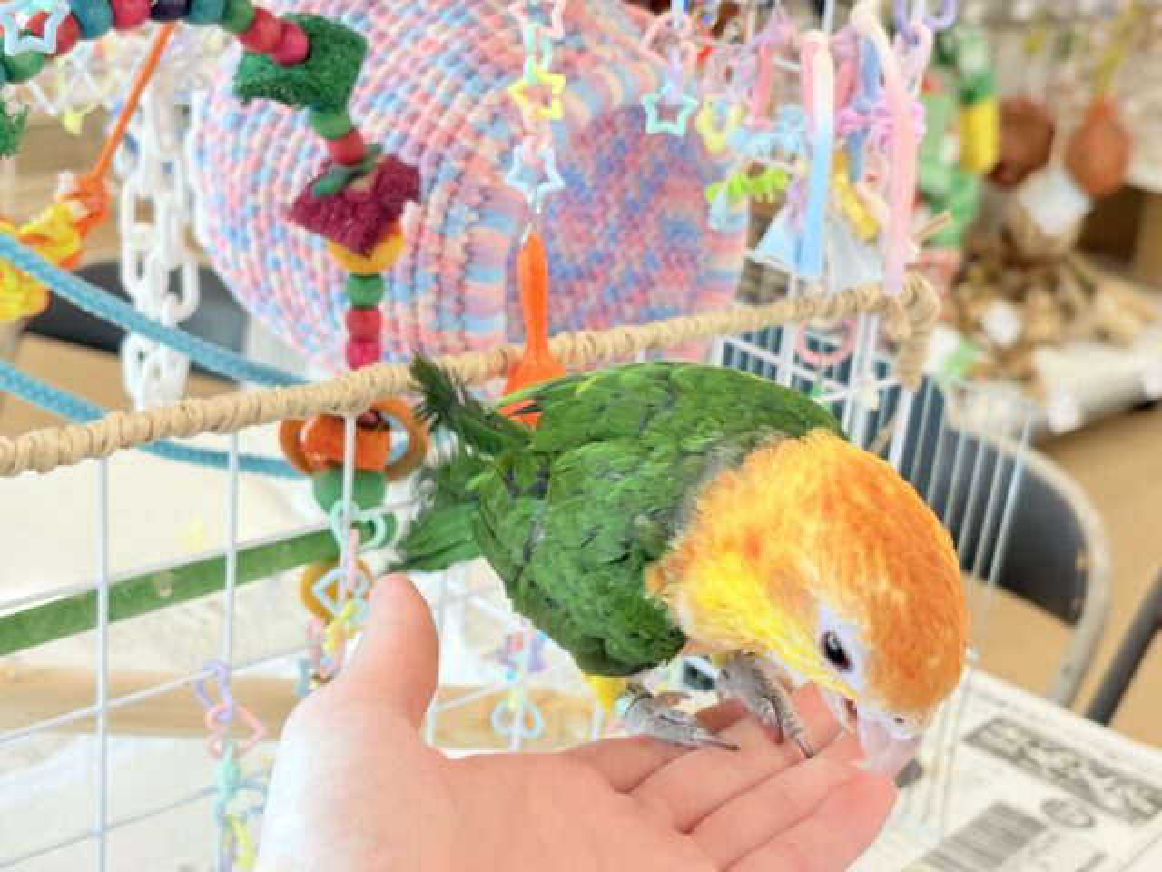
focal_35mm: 52
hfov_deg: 36.8
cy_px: 436
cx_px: 581
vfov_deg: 28.0
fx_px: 1746
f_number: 1.6
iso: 50
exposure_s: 1/67
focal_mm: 5.96
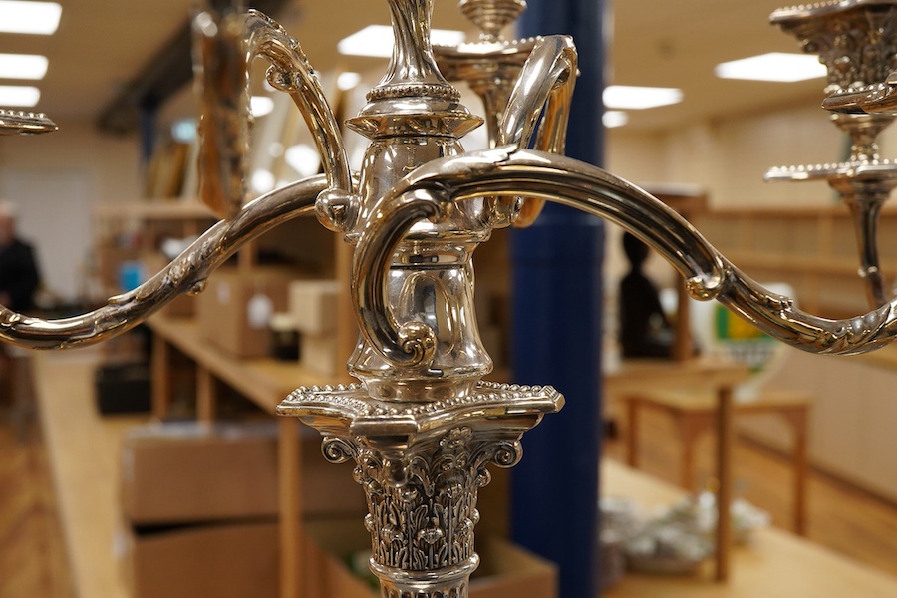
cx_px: 448
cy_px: 299
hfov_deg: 43.6
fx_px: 1121
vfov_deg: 29.9
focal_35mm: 45
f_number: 10
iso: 1250
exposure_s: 1/125
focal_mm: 30
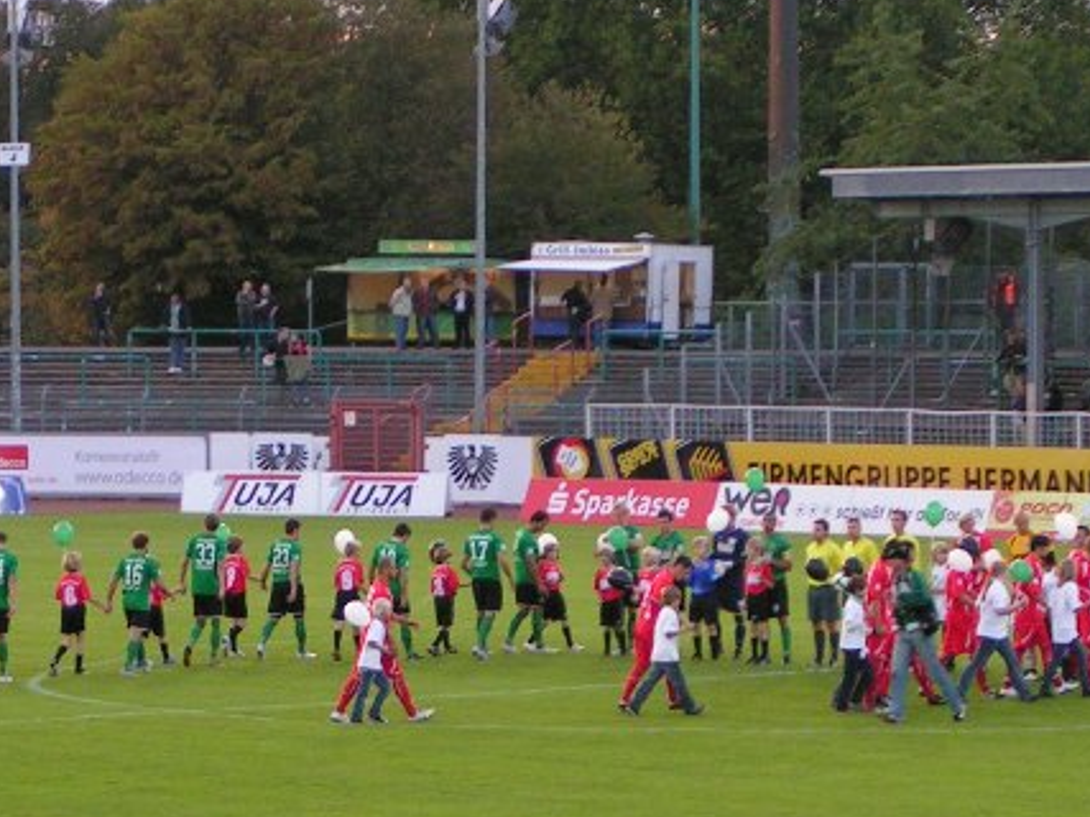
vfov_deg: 7.6
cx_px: 388
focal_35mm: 195
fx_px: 6138
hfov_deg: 10.1
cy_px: 562
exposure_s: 1/100
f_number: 3.5
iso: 160
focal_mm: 15.9
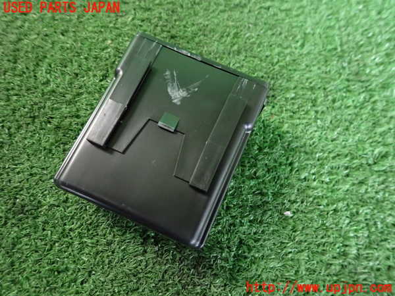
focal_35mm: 25
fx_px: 285
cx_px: 198
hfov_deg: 69.4
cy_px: 148
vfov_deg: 54.9
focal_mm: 4.5
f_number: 2
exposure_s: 1/30
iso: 800
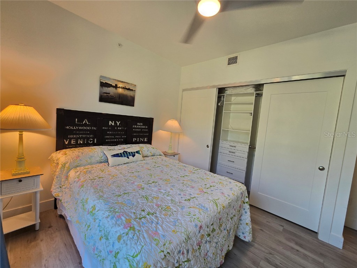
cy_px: 134
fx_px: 134
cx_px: 178
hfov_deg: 106.2
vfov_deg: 89.9
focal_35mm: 13
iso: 64
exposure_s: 1/60
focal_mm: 2.2
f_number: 2.2
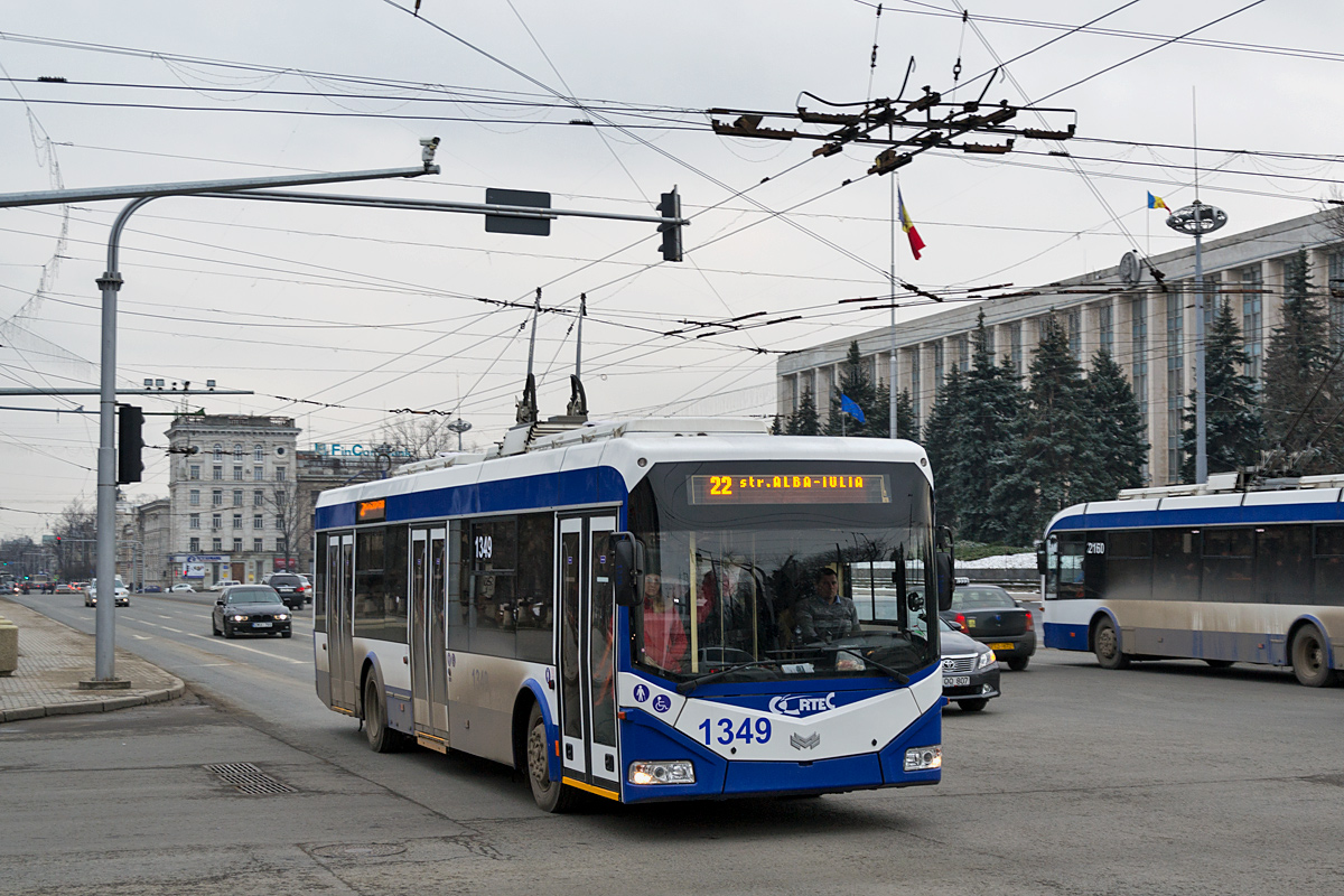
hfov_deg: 43.6
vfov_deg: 29.9
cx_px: 672
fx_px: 1680
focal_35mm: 45
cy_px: 448
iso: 125
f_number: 4.2
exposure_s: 1/200
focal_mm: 30
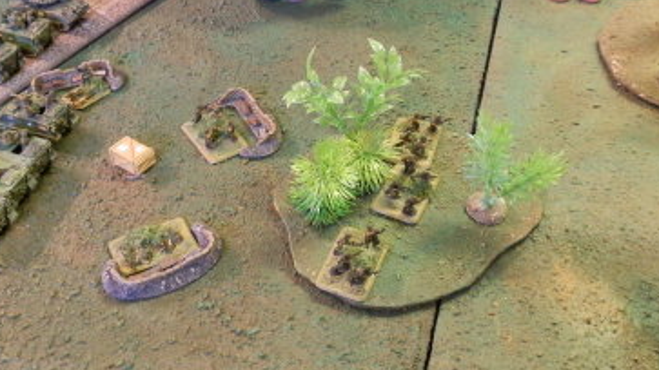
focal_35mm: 45
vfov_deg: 26.3
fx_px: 786
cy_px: 111
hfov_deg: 45.4
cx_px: 285
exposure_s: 1/8
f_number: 3.1
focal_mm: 5
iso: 250
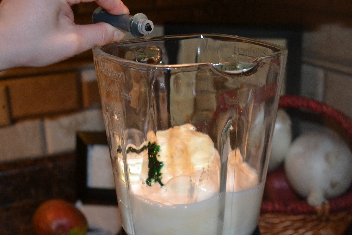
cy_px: 118
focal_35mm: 52
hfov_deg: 37.9
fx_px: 513
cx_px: 176
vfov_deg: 25.8
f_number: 5
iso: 720
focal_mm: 35
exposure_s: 1/60
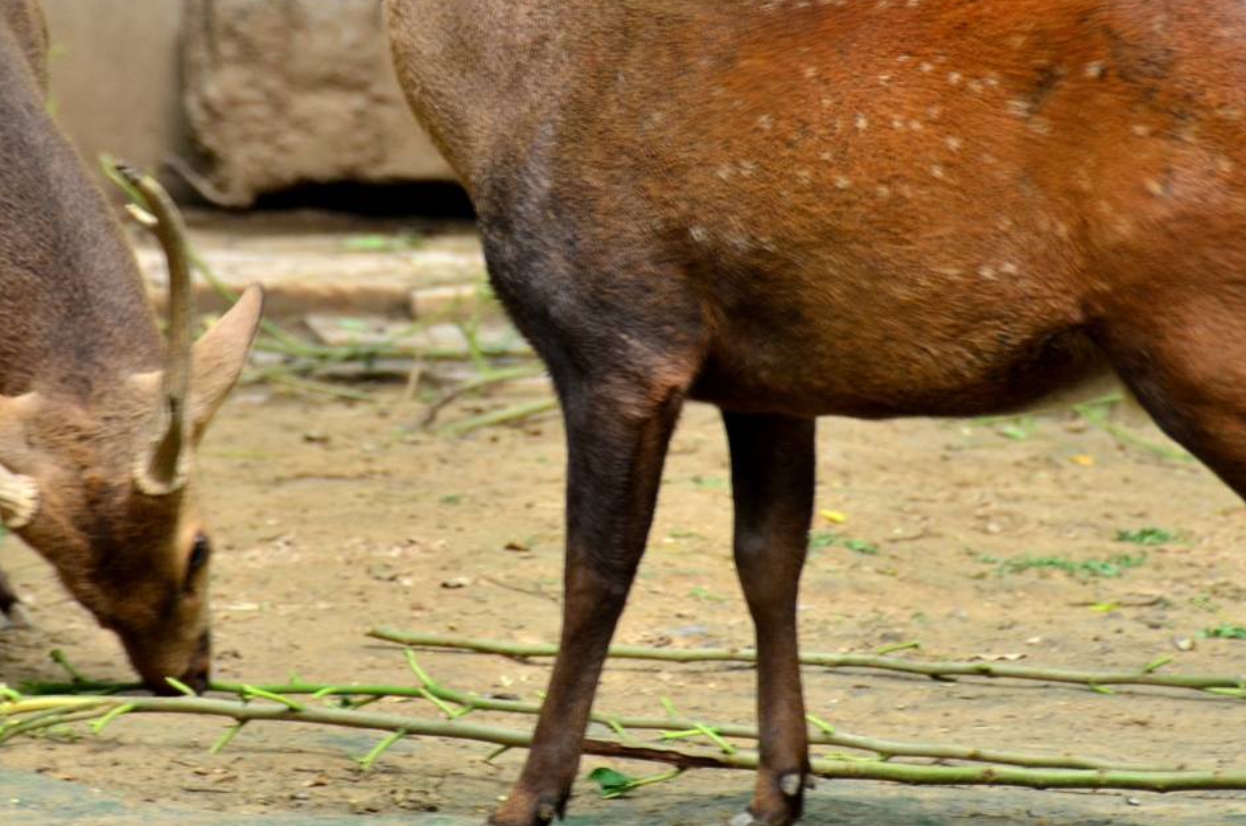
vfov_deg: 2.7
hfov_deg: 4.1
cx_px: 476
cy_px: 222
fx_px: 17584
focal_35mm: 509
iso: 200
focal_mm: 200
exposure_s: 1/20
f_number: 6.3
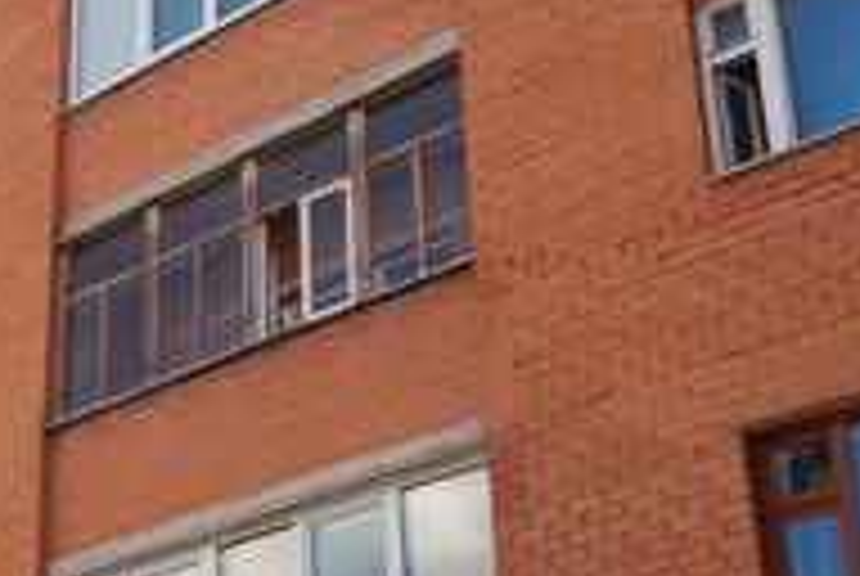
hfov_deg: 24.7
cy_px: 531
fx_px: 1914
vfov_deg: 16.9
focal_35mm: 80
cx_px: 117
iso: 125
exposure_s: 1/500
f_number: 3
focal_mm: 4
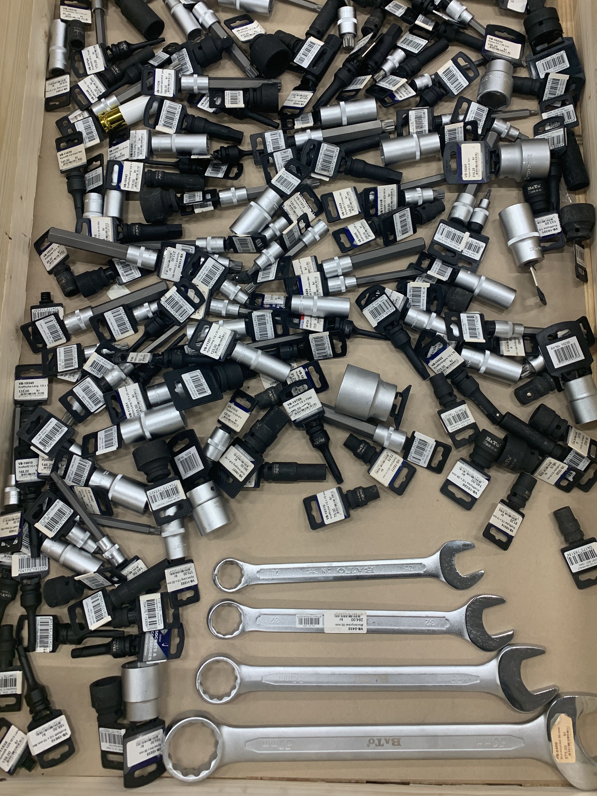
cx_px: 302
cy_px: 342
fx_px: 713
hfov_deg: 45.4
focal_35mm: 31
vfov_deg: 58.1
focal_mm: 4.25
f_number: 1.8
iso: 100
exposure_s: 1/97
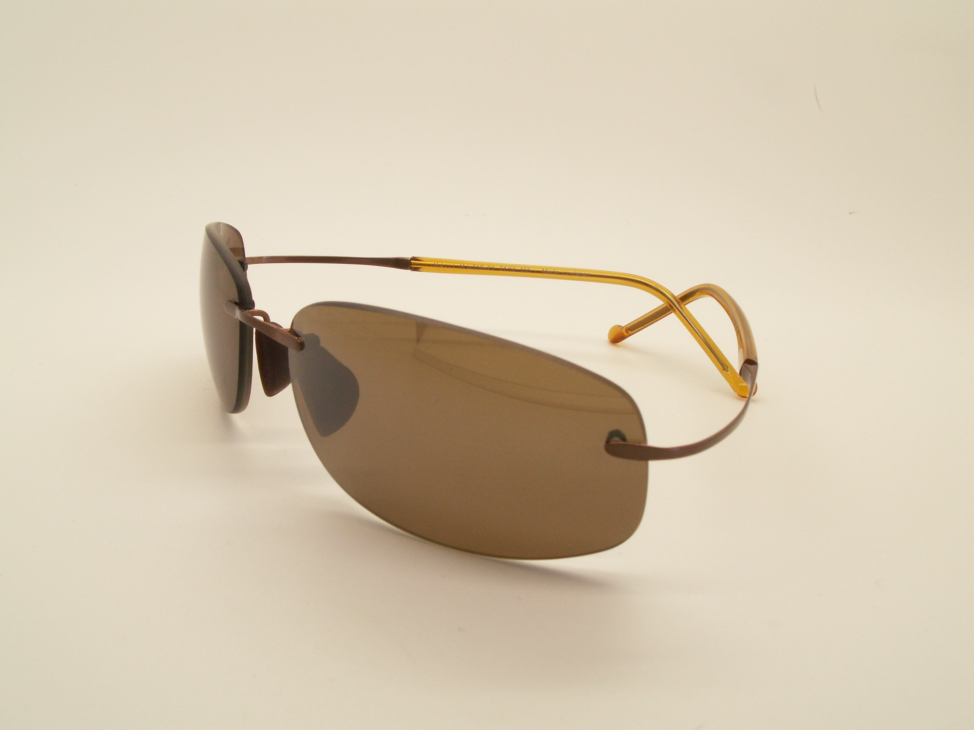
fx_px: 985
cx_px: 487
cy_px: 365
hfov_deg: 52.6
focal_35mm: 35
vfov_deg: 40.7
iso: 100
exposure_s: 1/125
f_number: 5.6
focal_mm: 5.86
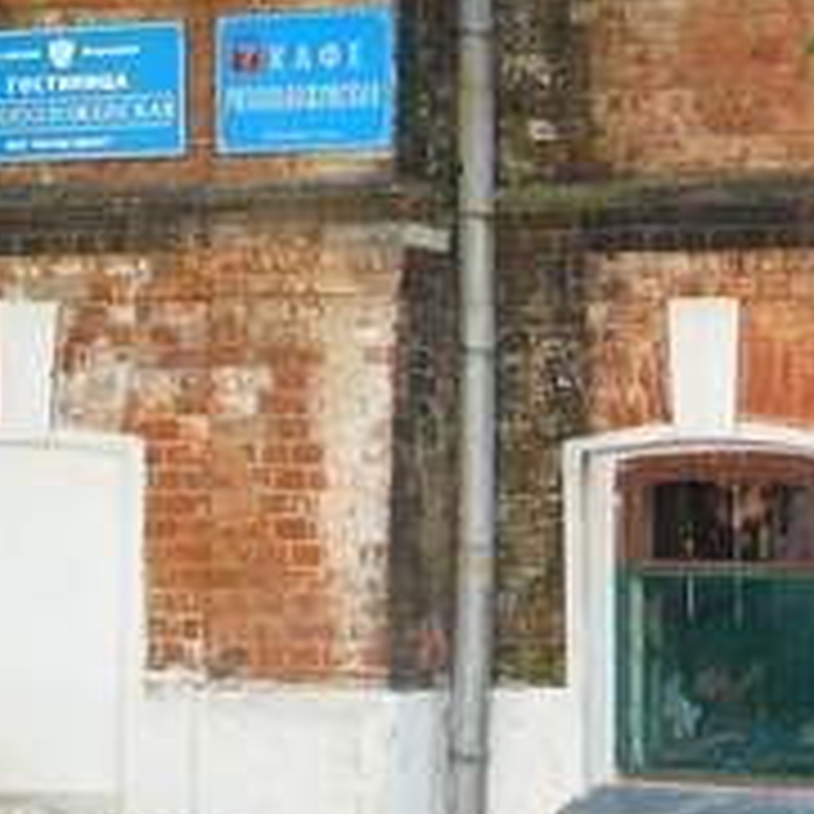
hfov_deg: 10.6
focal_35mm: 165
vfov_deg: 10.5
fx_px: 4390
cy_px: 94
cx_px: 252
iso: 400
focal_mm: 12.5
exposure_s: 1/320
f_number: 4
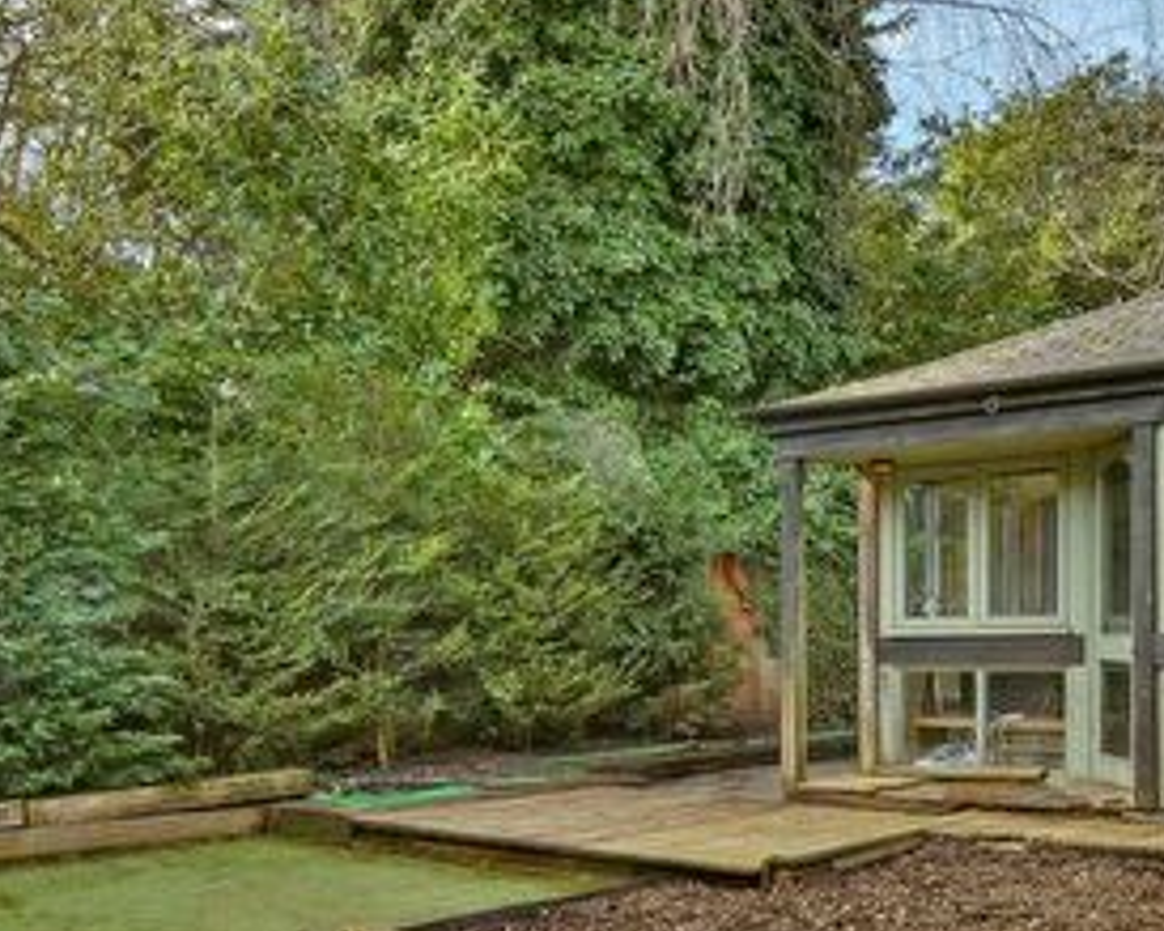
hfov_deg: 45.8
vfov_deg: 41.1
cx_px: 1037
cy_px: 525
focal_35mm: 36
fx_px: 1240
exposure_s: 1/100
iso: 160
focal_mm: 10
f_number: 8
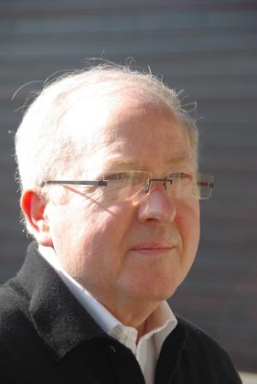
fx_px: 1516
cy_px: 192
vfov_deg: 14.4
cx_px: 128
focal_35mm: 142
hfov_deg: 9.7
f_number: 5.6
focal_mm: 95
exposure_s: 1/125
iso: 200
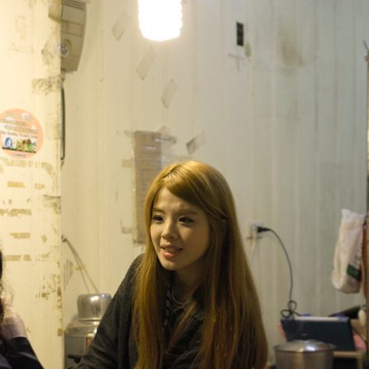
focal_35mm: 80
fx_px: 965
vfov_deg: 21.5
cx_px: 165
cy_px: 266
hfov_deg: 21.6
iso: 200
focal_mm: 24.2
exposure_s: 1/50
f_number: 2.8
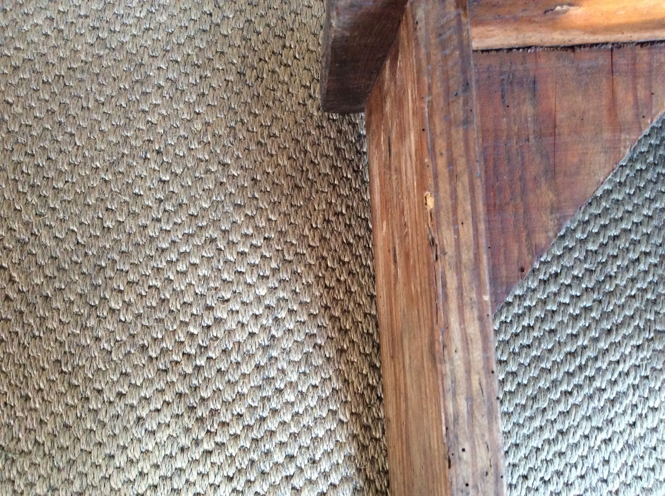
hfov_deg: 56.9
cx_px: 332
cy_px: 248
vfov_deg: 44.1
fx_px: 614
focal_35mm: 32
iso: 200
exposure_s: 1/25
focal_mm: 3.3
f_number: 2.4
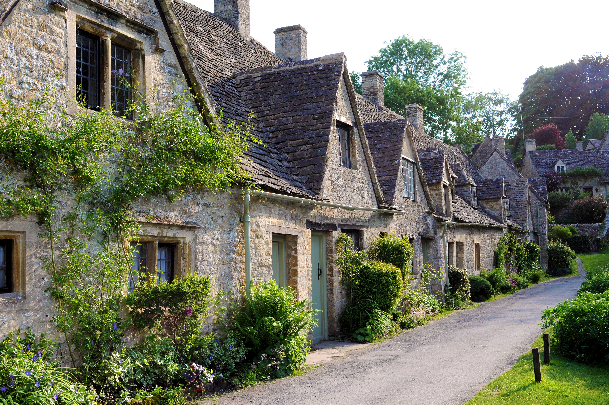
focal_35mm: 39
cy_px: 202
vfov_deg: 34.1
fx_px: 659
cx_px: 304
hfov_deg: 49.6
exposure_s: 1/60
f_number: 11
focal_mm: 26
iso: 200
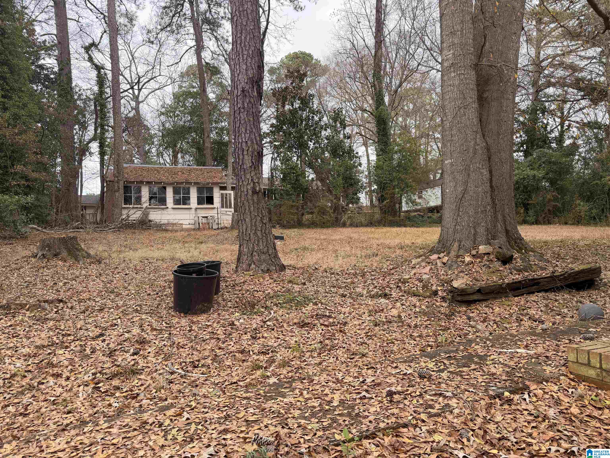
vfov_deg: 56.8
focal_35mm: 24
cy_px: 229
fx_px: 423
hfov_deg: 71.6
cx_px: 305
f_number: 1.78
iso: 100
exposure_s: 1/888
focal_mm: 6.76
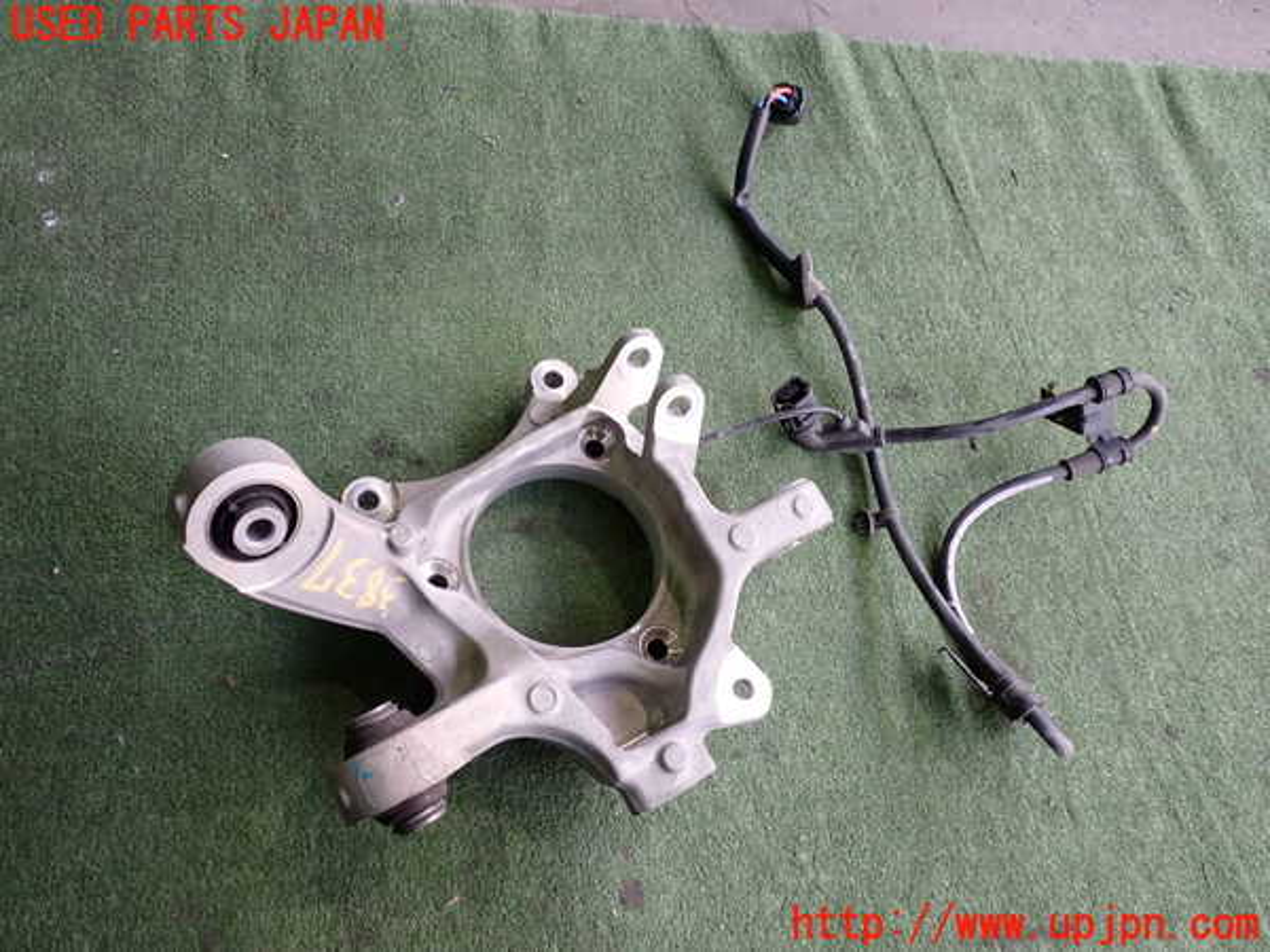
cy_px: 476
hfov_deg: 60.0
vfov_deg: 46.8
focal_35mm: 30
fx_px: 1101
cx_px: 635
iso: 200
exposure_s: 1/80
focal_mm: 5.4
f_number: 2.3
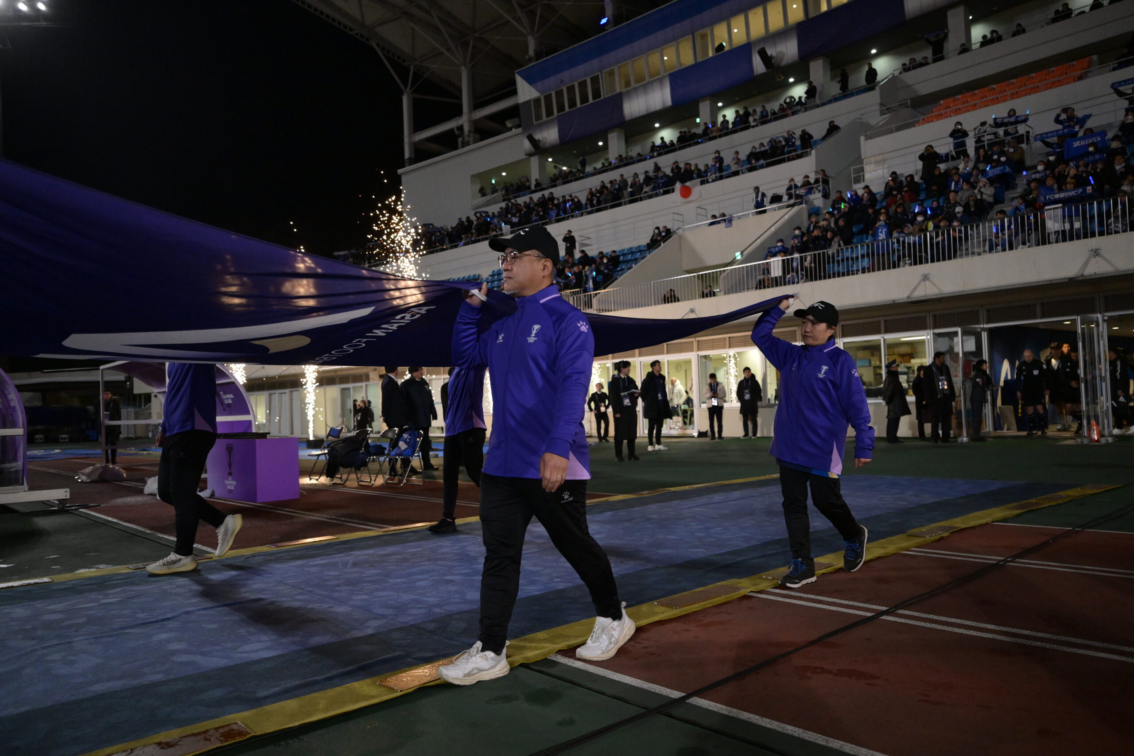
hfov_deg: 69.4
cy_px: 378
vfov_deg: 49.6
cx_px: 567
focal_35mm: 26
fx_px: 819
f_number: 2.8
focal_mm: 26
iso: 4000
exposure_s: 1/1250
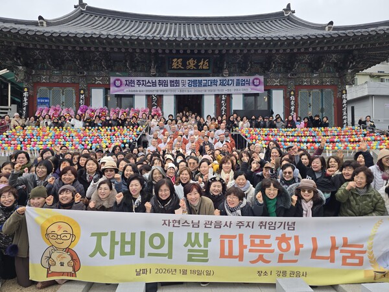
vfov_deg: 58.9
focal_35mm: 23
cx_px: 194
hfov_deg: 73.9
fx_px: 258
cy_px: 146
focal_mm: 6.3
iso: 16
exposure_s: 1/180
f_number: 1.7
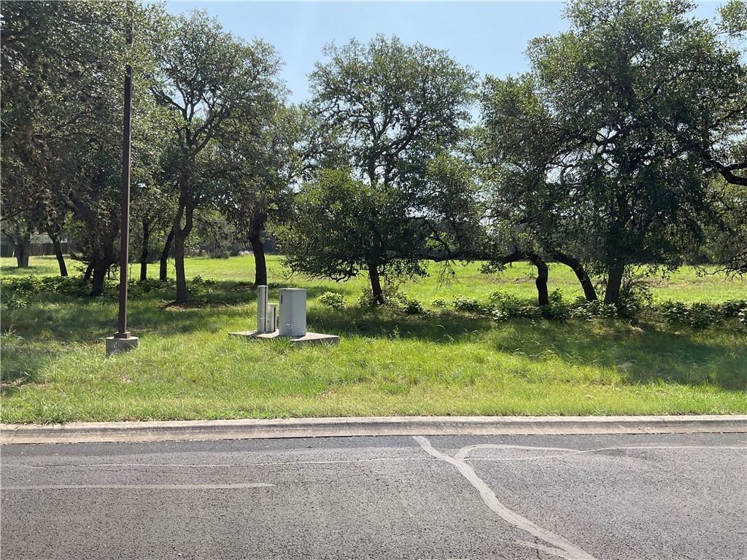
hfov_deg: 61.7
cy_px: 280
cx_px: 374
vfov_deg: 48.2
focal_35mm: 29
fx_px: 626
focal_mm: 3
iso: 16
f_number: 1.8
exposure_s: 1/1098
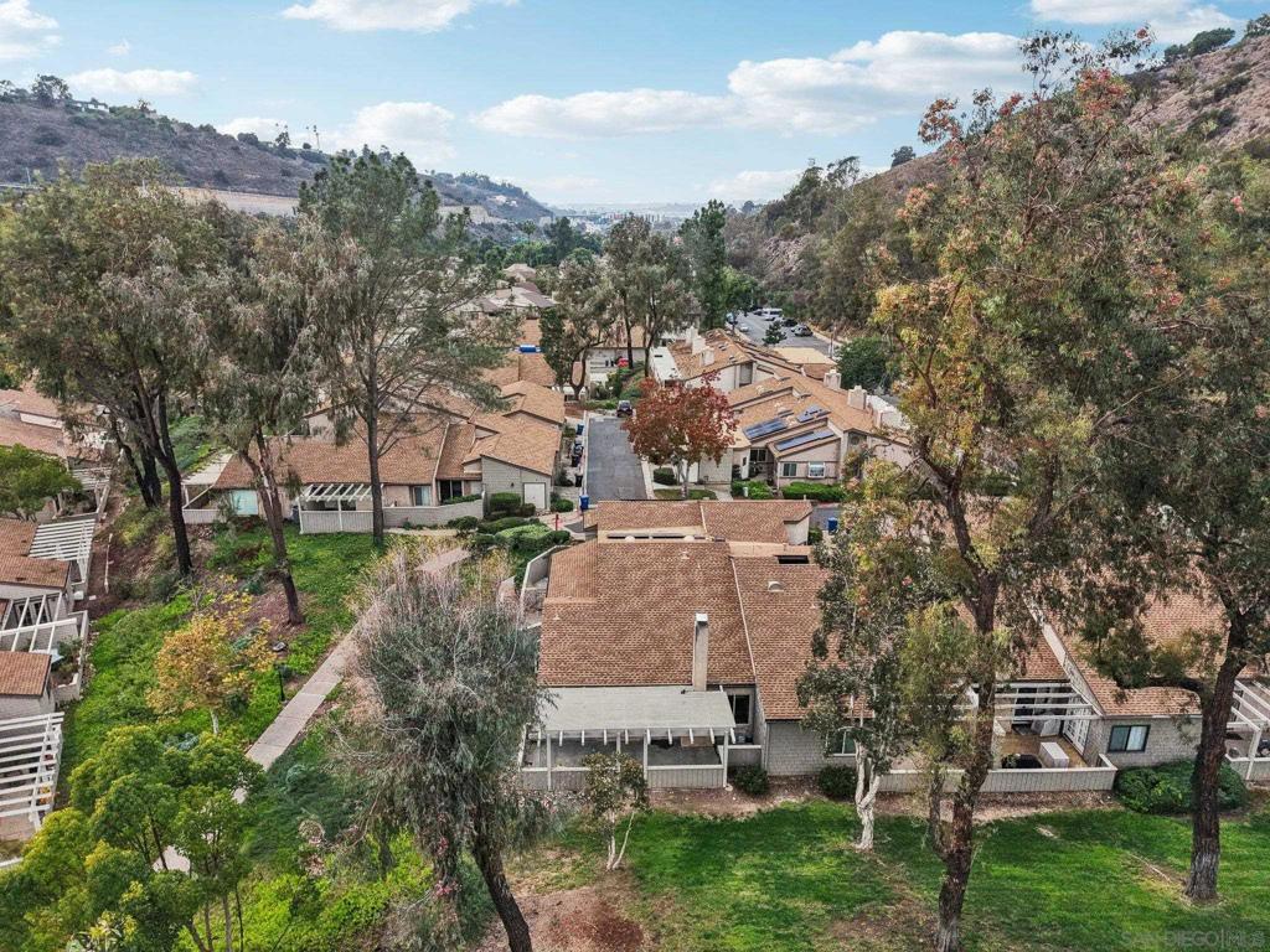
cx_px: 635
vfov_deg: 56.8
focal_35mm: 24
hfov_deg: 71.6
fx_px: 881
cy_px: 476
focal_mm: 8.7
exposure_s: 1/6400
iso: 360
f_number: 1.8
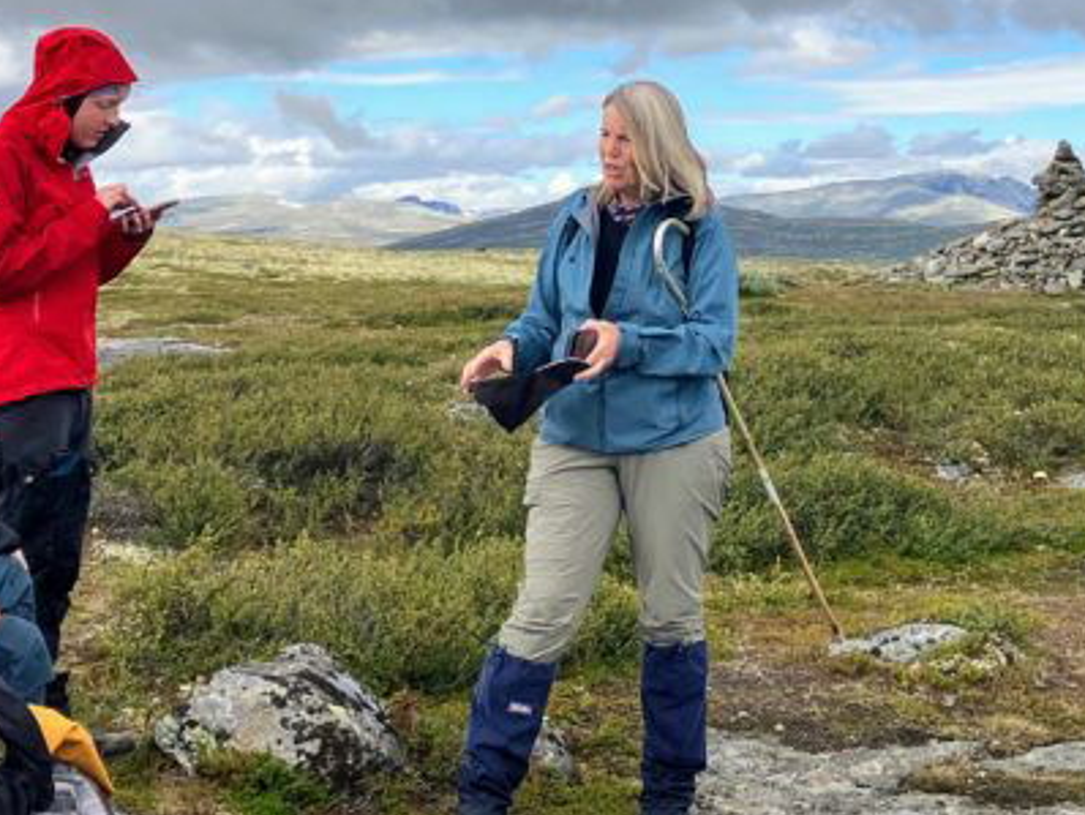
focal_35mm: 72
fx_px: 2258
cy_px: 95
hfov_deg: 27.0
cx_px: 635
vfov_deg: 20.1
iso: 32
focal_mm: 3.99
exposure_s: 1/2404
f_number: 1.8
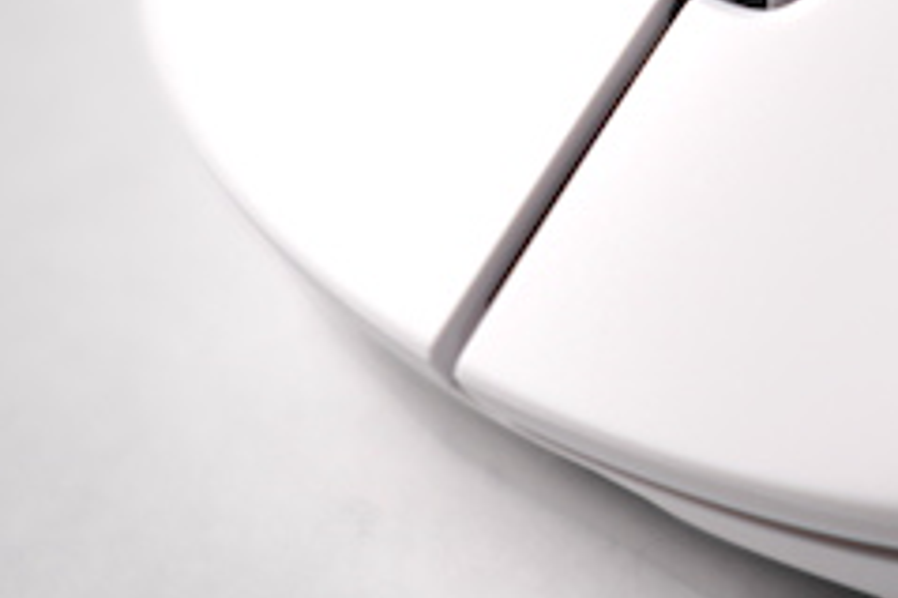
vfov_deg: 3.3
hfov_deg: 4.9
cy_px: -286
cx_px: 1494
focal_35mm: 415
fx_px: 10344
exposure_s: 1/200
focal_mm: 105
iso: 100
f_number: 4
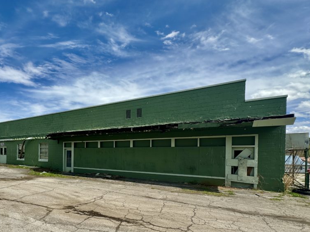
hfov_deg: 82.0
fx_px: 170
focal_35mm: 19
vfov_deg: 66.6
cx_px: 106
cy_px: 157
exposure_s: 1/1880
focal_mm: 2.22
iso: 50
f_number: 2.2
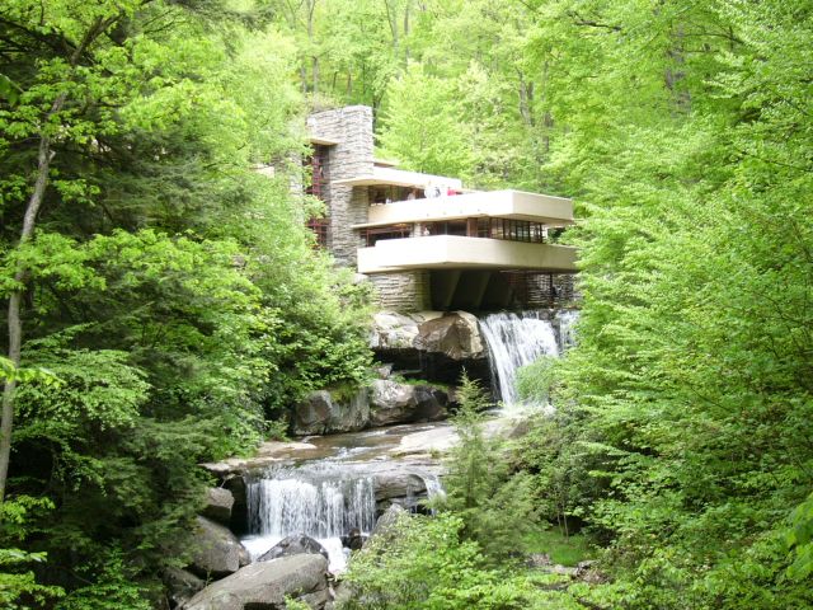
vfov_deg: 27.5
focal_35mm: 53
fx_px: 1245
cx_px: 406
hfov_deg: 36.2
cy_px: 305
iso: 100
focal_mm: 8.8
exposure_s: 1/30
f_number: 3.4
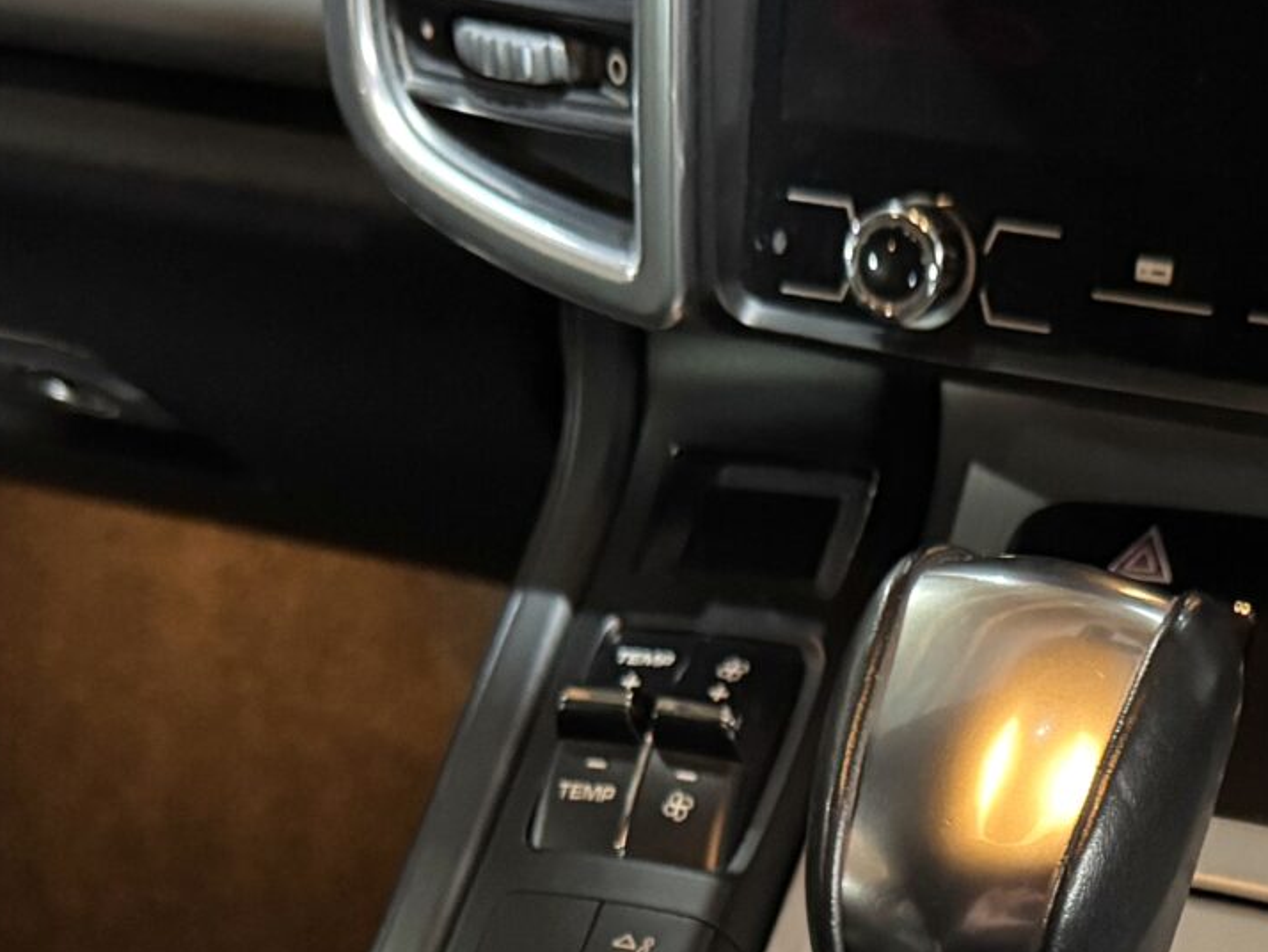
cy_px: 1527
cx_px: 975
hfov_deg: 22.5
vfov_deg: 15.5
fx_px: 3151
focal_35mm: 86
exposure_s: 1/30
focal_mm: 6.76
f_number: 1.78
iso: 1250
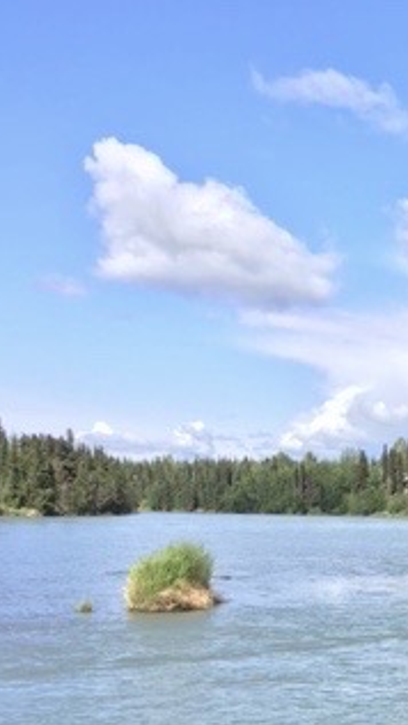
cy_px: 658
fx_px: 1230
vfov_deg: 31.2
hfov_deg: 17.6
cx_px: 532
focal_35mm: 64
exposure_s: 1/810
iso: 25
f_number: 2.2
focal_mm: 4.15
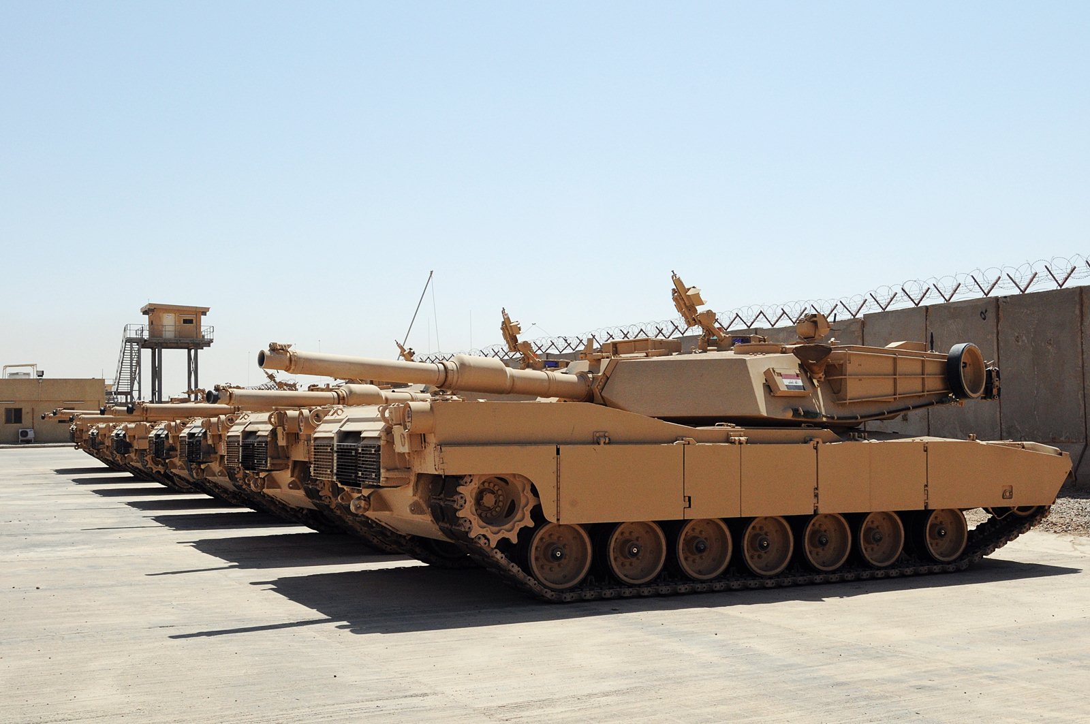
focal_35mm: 38
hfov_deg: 51.3
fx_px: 1134
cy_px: 362
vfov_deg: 35.4
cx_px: 545
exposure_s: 1/640
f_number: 13
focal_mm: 25
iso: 500
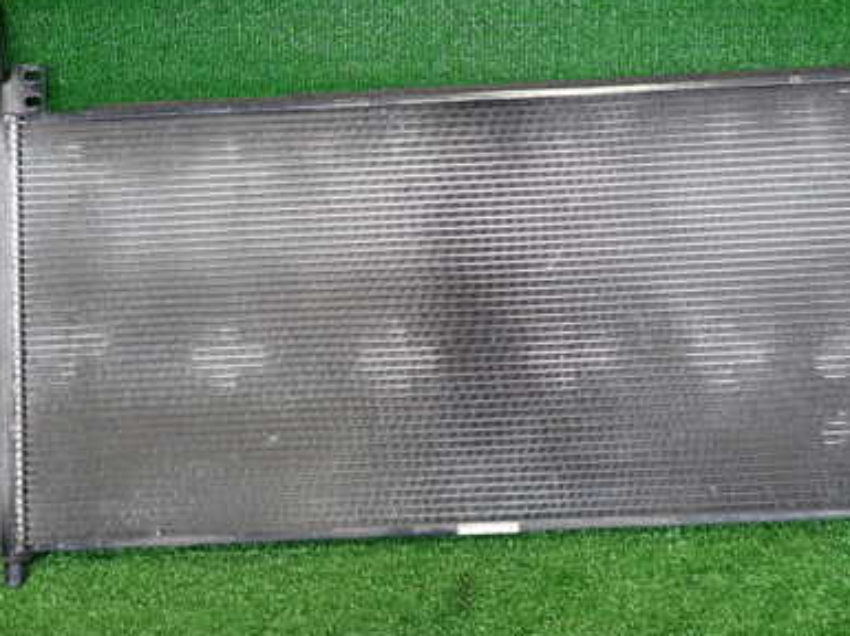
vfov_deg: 36.7
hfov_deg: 47.8
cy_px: 276
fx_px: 957
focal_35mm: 39
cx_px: 466
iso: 200
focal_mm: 4.5
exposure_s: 1/30
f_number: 2
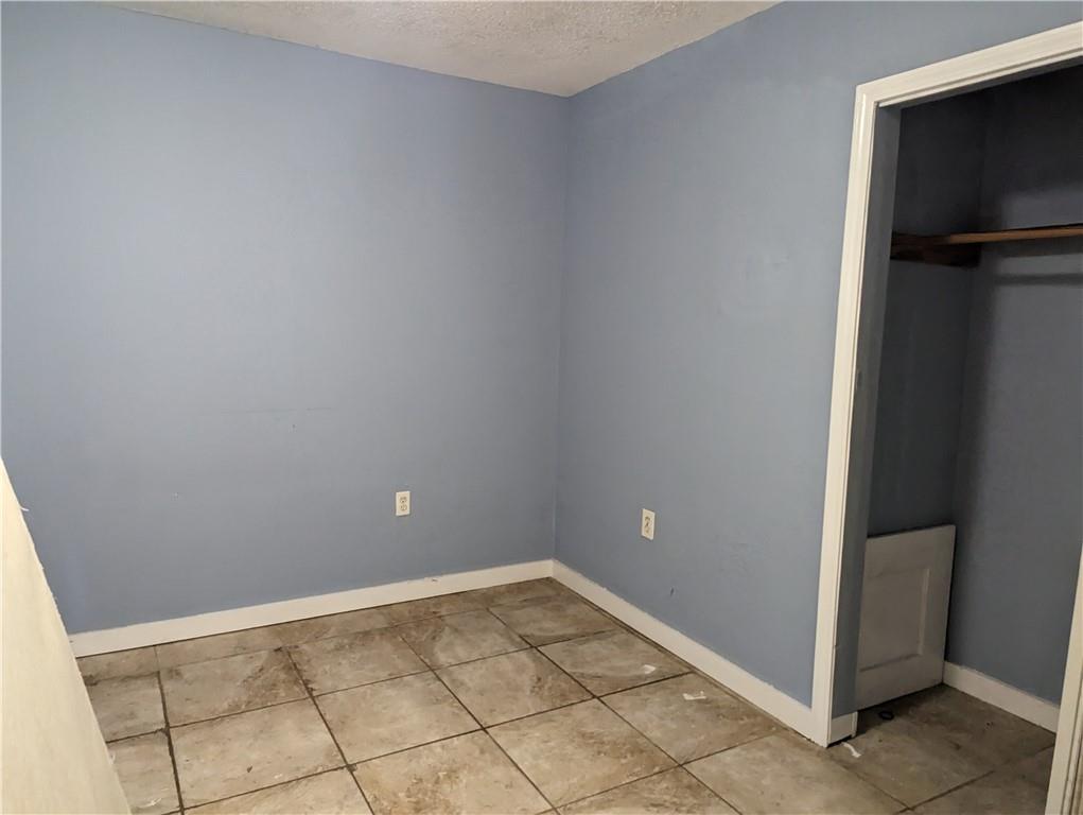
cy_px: 408
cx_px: 542
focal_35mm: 24
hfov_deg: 71.5
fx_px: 752
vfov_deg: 56.9
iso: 2304
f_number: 1.85
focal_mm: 6.81
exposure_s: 1/52
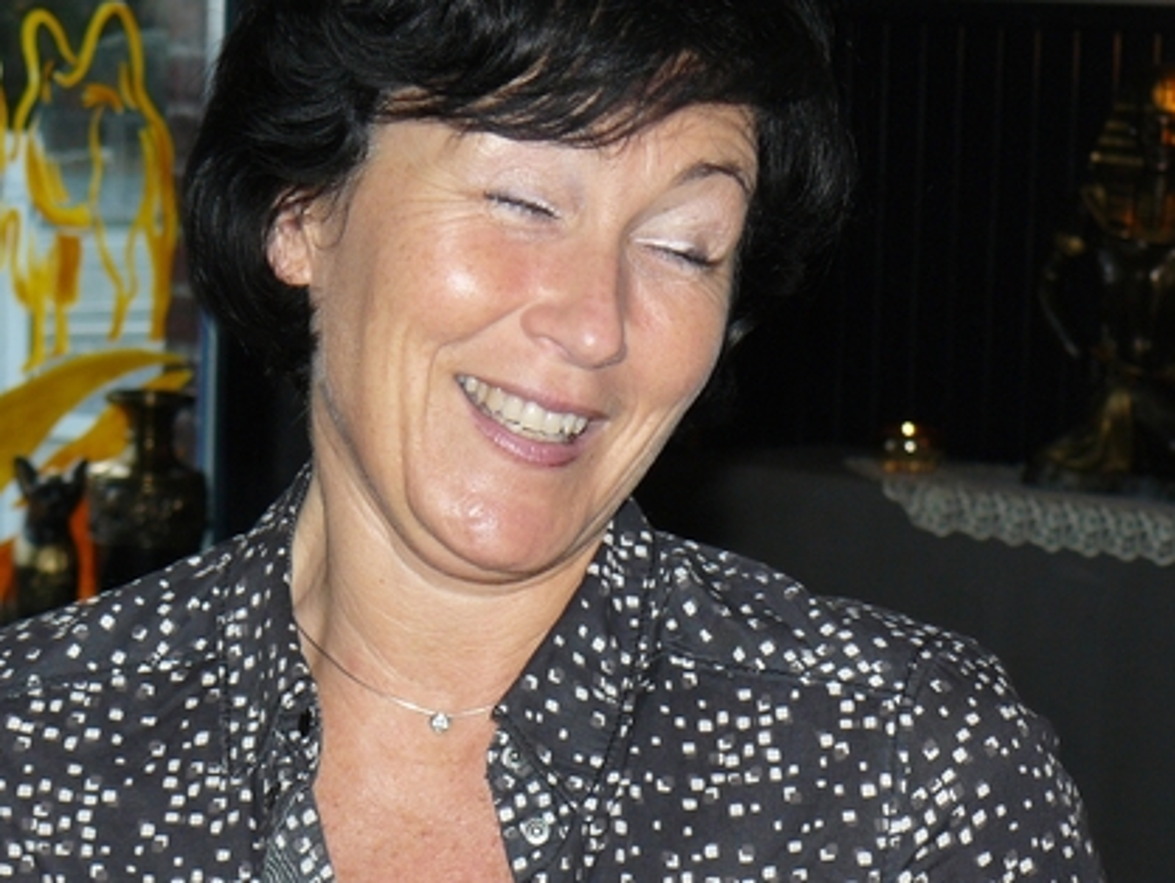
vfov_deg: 10.5
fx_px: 4823
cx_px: 483
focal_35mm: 142
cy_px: 340
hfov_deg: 13.9
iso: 125
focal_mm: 16.5
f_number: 3.2
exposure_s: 1/30
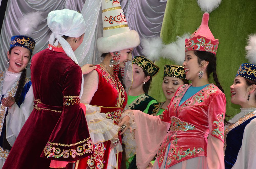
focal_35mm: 180
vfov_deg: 7.6
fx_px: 1277
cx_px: 128
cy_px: 84
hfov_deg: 11.4
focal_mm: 120
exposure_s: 1/60
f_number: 5.6
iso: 1000
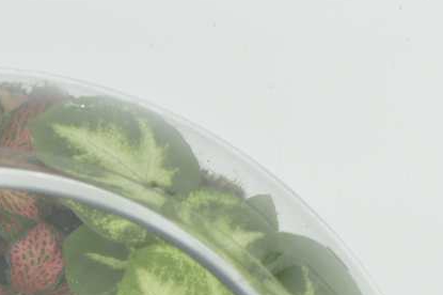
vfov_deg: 7.8
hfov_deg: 11.9
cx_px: -64
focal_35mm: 170
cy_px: 553
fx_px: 2090
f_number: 9
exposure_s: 1/125
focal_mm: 29
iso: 450
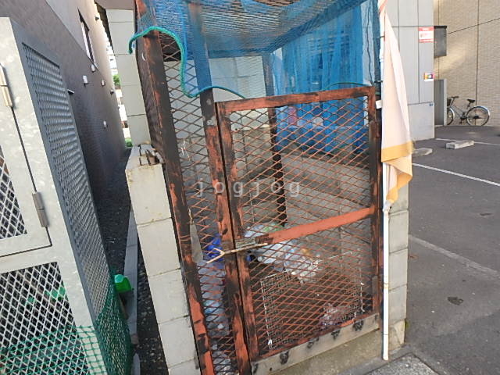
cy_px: 188
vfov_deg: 63.4
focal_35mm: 21
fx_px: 303
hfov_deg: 79.0
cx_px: 250
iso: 160
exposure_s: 1/60
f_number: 3.5
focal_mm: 3.7
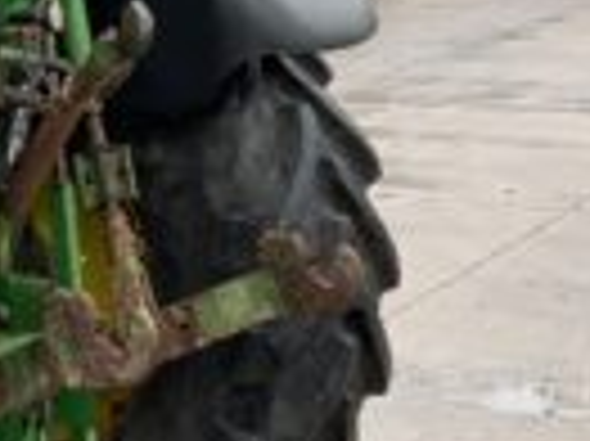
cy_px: 112
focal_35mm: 142
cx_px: -230
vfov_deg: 10.4
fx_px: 2418
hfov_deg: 13.3
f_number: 1.8
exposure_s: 1/122
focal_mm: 3
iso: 16
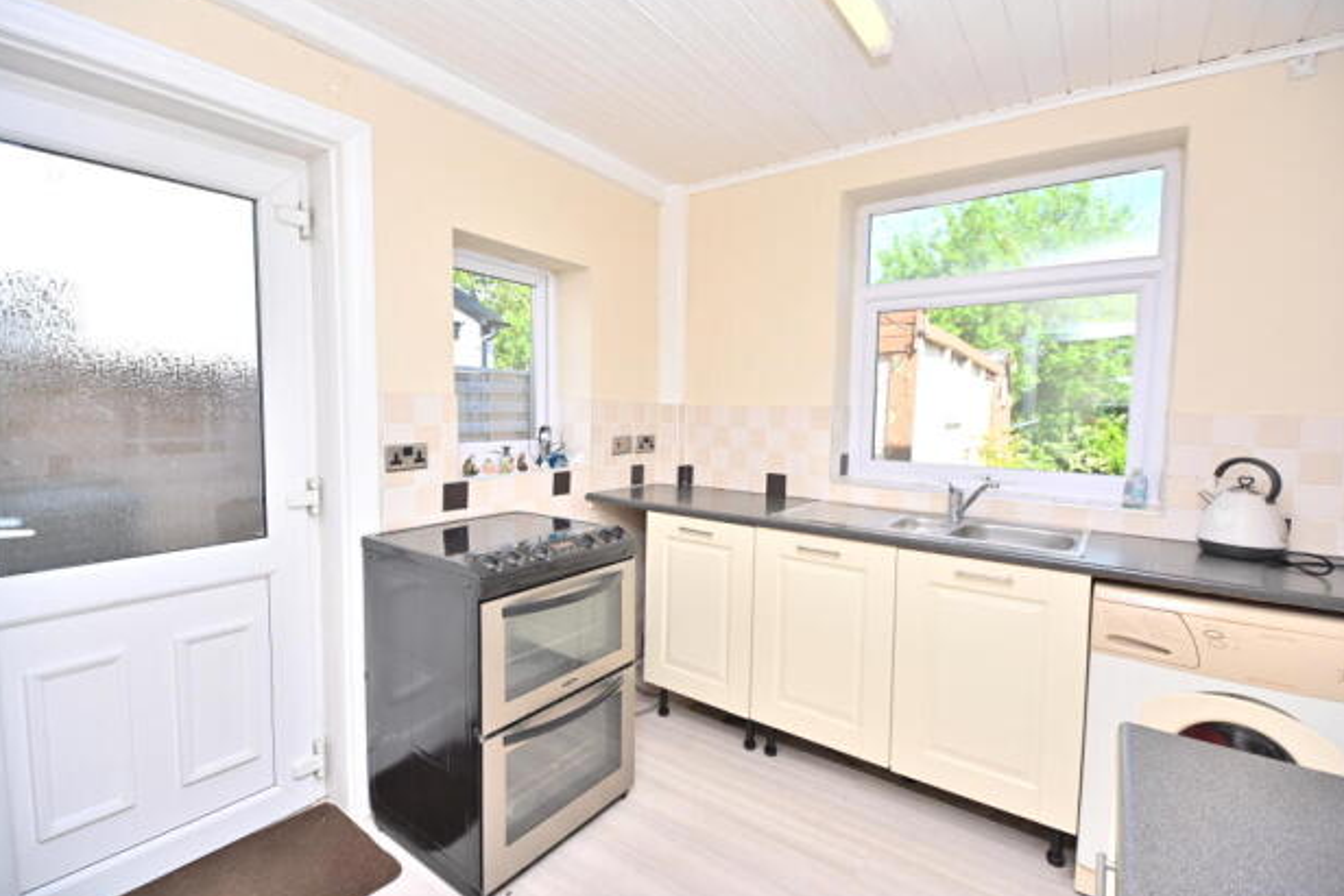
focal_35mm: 17
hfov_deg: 93.3
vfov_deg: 70.5
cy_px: 446
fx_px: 635
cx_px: 671
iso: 280
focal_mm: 16
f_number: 5.6
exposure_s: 1/250
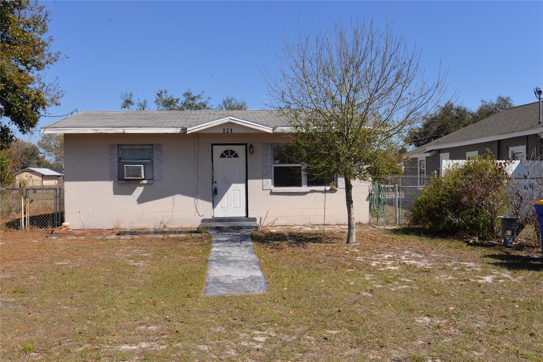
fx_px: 483
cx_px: 272
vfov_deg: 41.1
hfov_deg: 58.7
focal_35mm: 32
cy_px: 181
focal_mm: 32
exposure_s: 1/200
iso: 100
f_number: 11
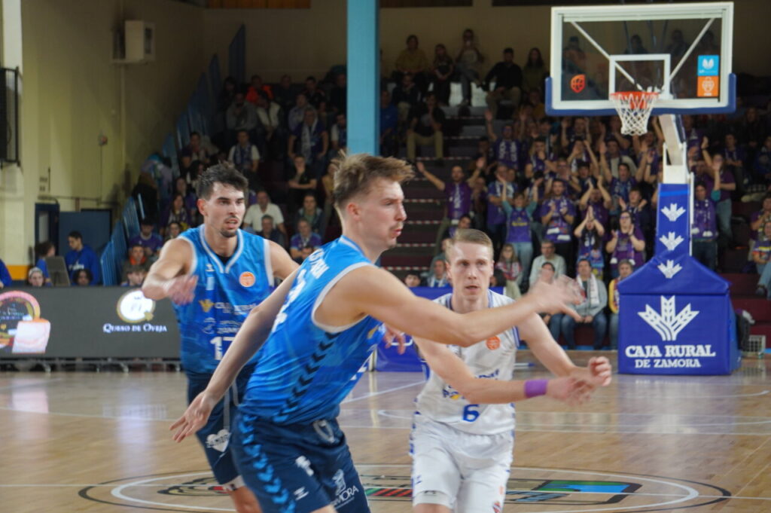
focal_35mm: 141
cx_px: 386
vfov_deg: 9.7
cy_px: 256
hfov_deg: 14.6
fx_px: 3017
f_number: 5.6
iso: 1000
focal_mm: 94
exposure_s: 1/160
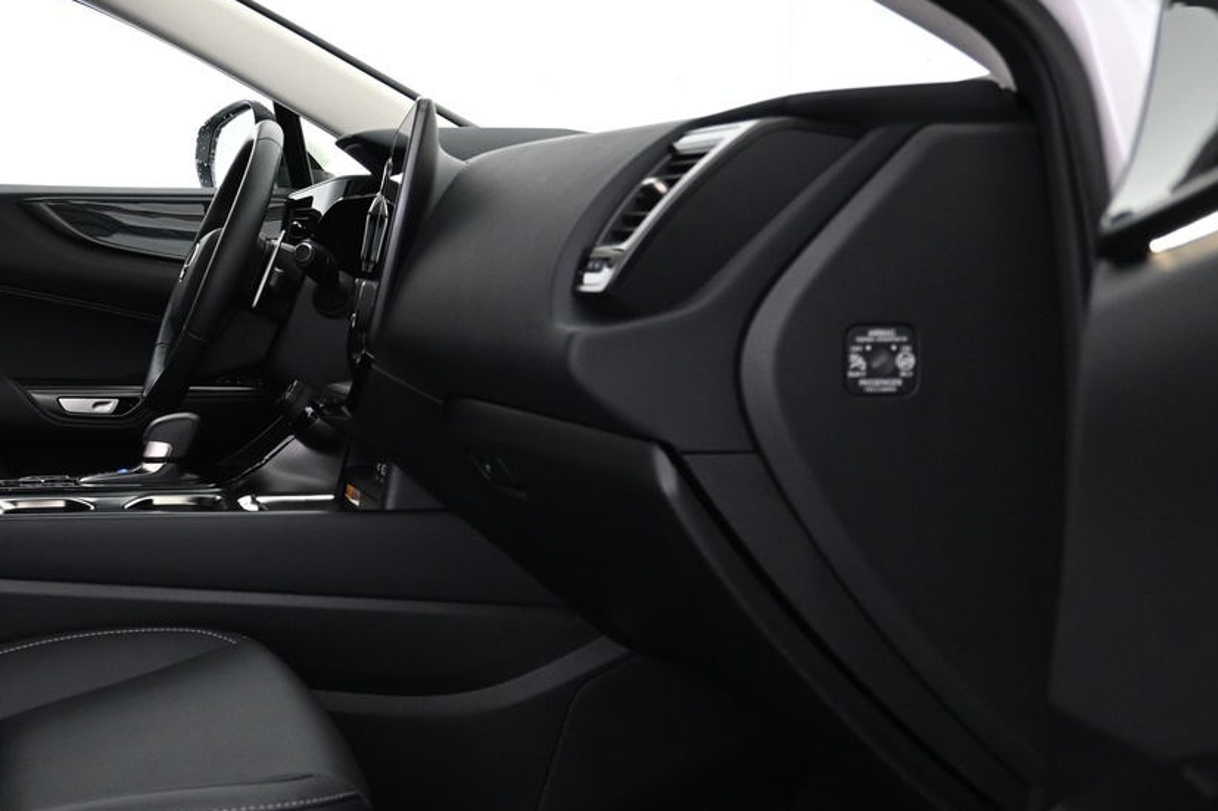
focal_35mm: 47
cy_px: 412
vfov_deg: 28.6
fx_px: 1590
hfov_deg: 40.0
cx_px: 217
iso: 900
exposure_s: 1/25
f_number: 3.5
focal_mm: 16
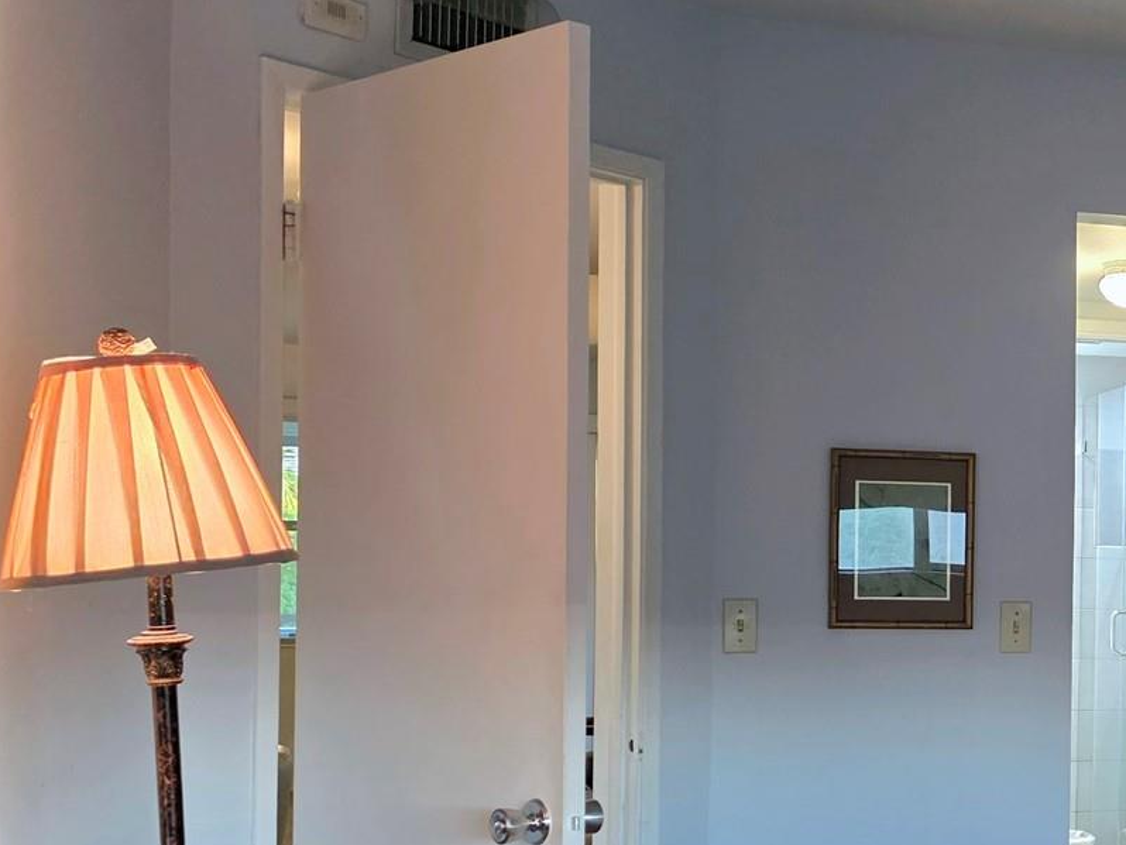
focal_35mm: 59
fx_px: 1920
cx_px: 1184
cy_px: 607
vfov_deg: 24.6
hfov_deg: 29.9
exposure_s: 1/120
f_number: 1.7
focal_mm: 6.3
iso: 800
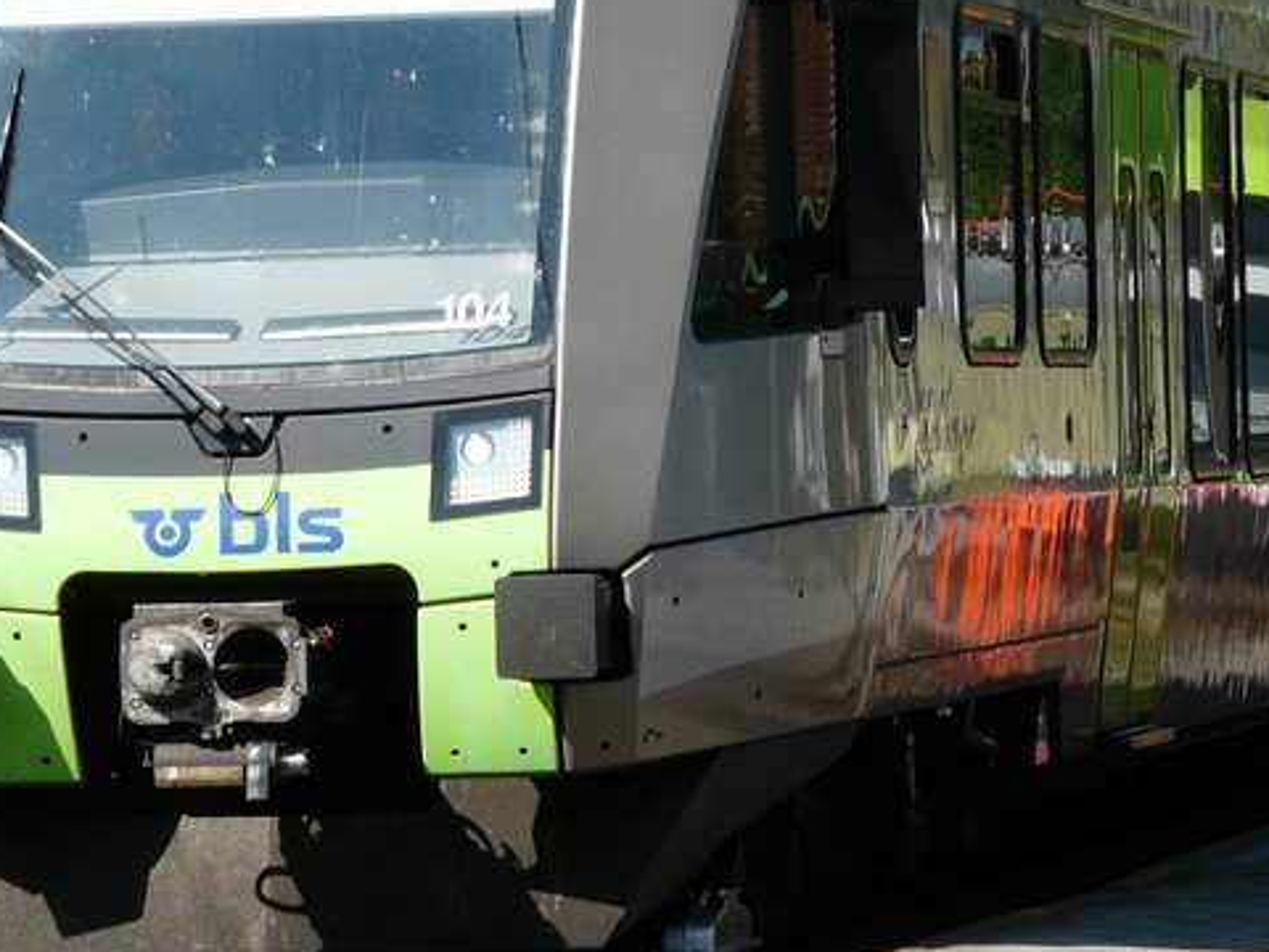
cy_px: 214
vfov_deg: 4.9
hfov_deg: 6.5
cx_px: 502
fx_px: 11218
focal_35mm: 306
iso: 100
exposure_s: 1/400
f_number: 5.6
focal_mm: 24.2
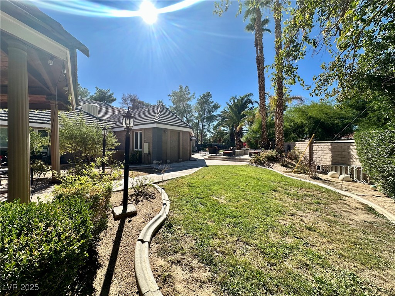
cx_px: 198
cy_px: 148
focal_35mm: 14
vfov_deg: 85.7
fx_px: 160
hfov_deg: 102.1
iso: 50
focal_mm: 2.22
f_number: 2.2
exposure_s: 1/1742
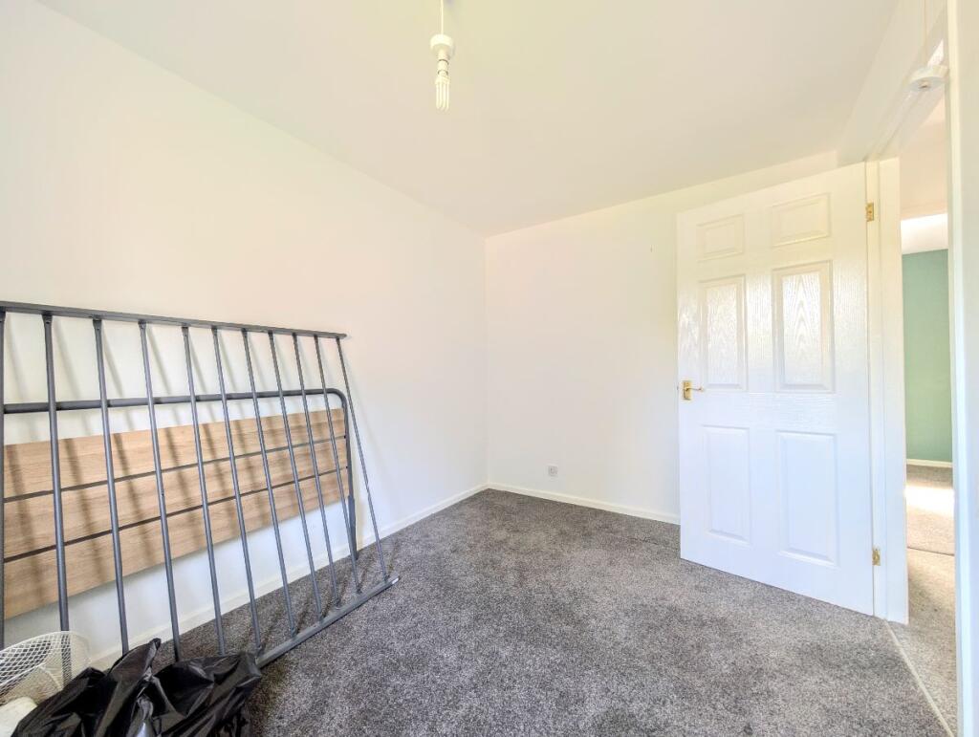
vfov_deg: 94.6
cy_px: 368
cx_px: 490
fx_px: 340
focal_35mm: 12
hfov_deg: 110.5
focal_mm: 2.02
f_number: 1.7
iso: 53
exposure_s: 1/17.2
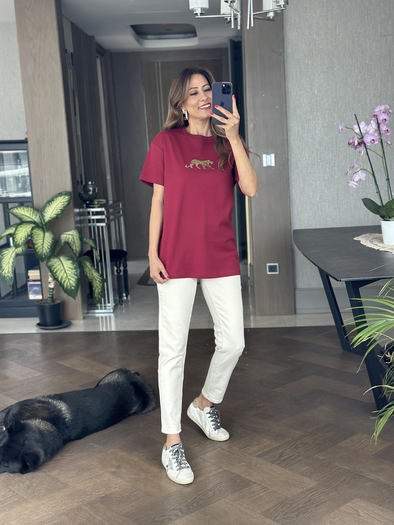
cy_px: 262
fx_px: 728
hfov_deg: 30.3
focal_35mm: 48
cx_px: 197
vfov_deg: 39.7
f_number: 1.78
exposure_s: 1/121
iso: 100
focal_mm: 6.86
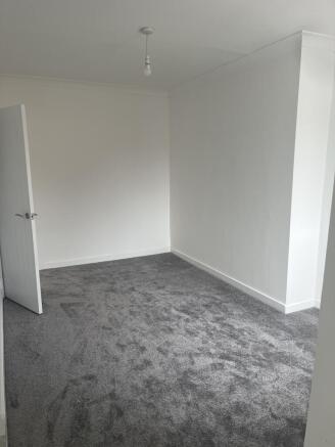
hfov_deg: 53.1
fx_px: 335
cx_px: 168
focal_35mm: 26
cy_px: 224
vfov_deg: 67.3
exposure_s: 1/122
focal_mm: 5.1
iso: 50
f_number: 1.6
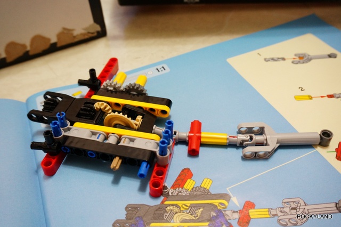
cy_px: 114
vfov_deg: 39.9
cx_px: 170
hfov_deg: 57.2
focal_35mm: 33
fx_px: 312
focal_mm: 22
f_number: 5.6
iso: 1600
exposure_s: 1/15
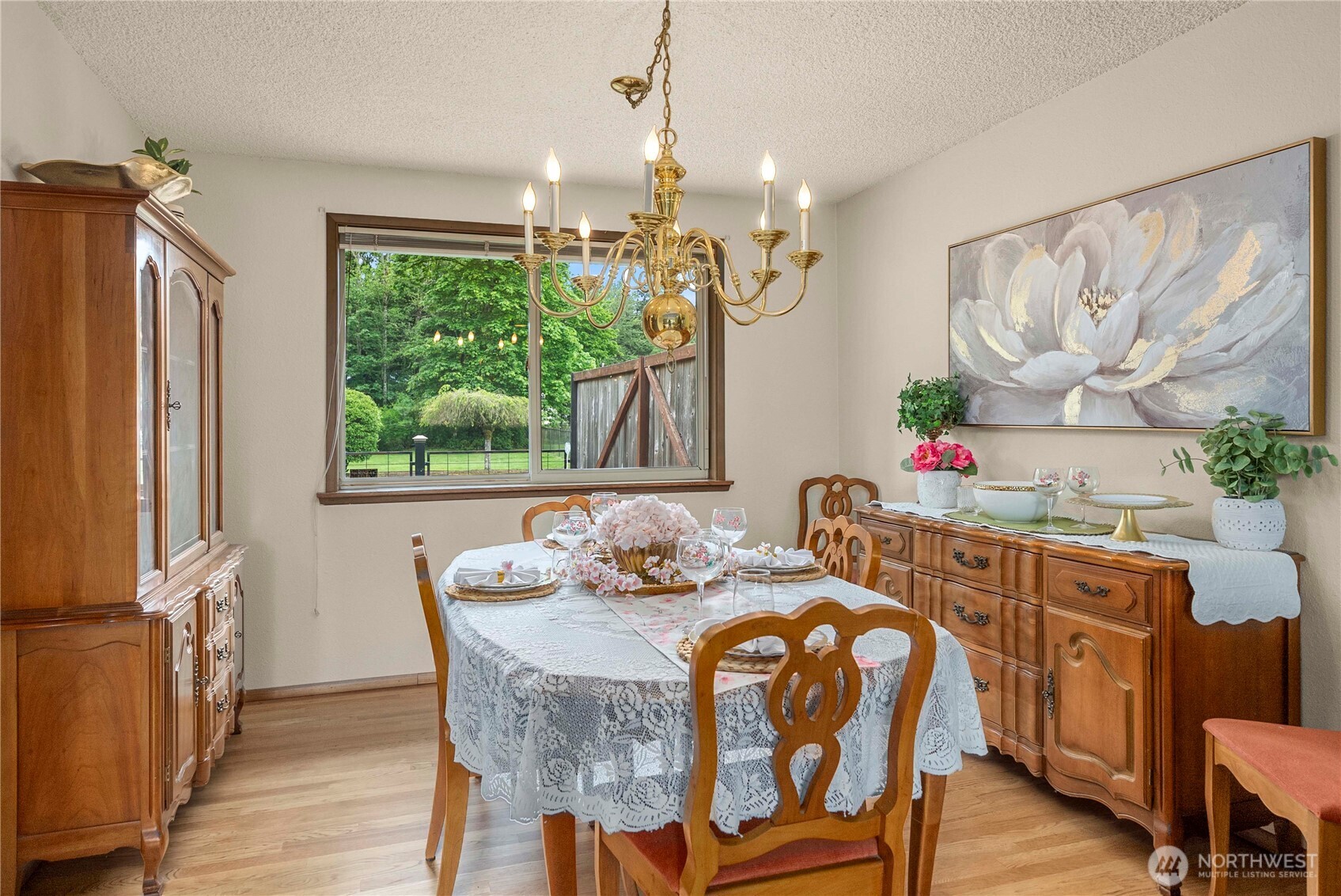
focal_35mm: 21
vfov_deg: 59.6
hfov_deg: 81.2
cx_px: 670
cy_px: 448
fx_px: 783
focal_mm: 21
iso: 1000
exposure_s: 1/20
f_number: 7.1
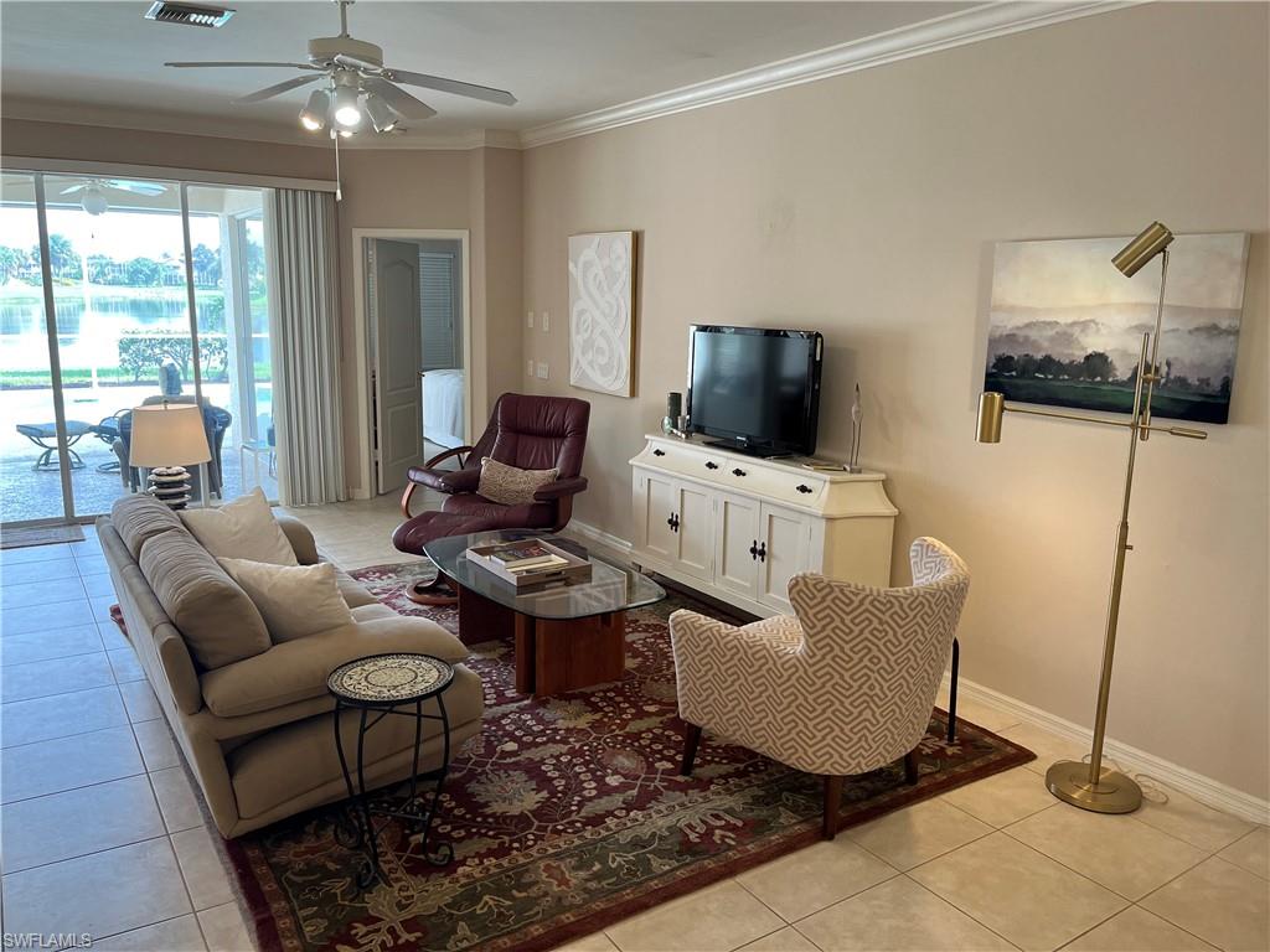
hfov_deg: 67.3
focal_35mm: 26
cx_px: 635
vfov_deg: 53.1
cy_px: 476
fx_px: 954
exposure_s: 1/120
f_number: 1.6
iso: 125
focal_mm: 5.1
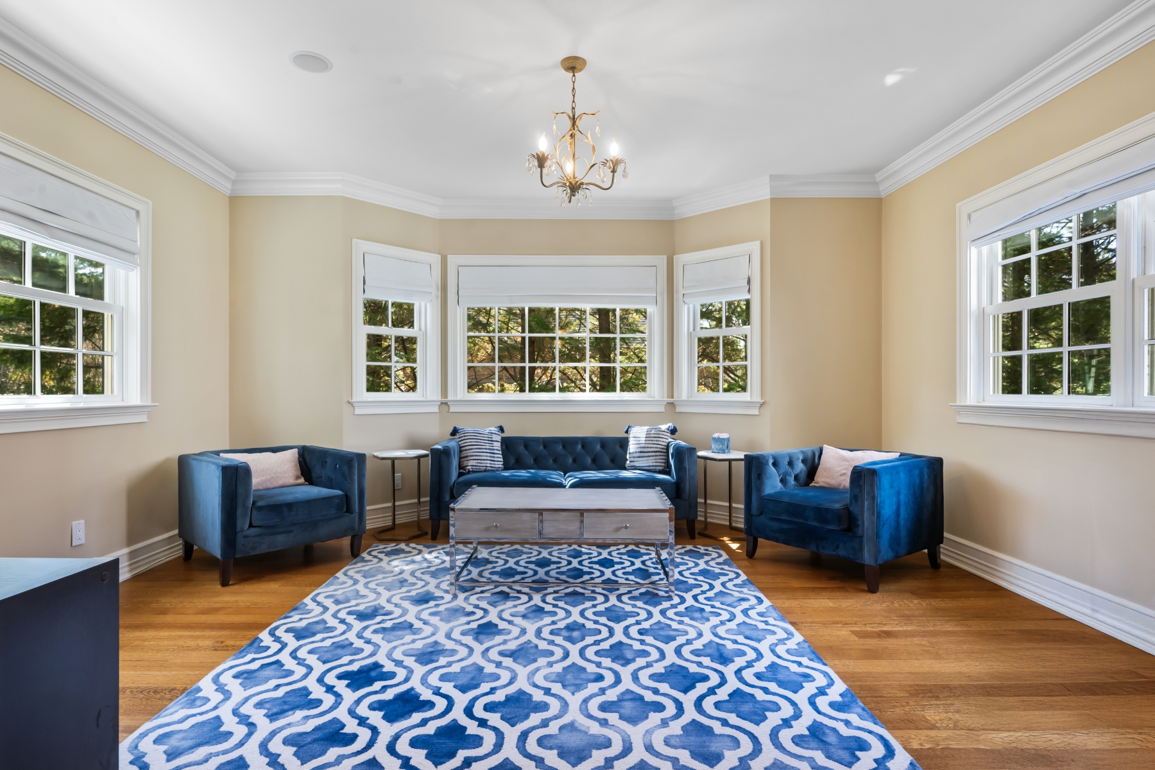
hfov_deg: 88.4
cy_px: 385
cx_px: 578
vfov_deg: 65.9
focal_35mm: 18
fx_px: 593
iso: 400
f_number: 9
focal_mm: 18.5
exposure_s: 1/1.67
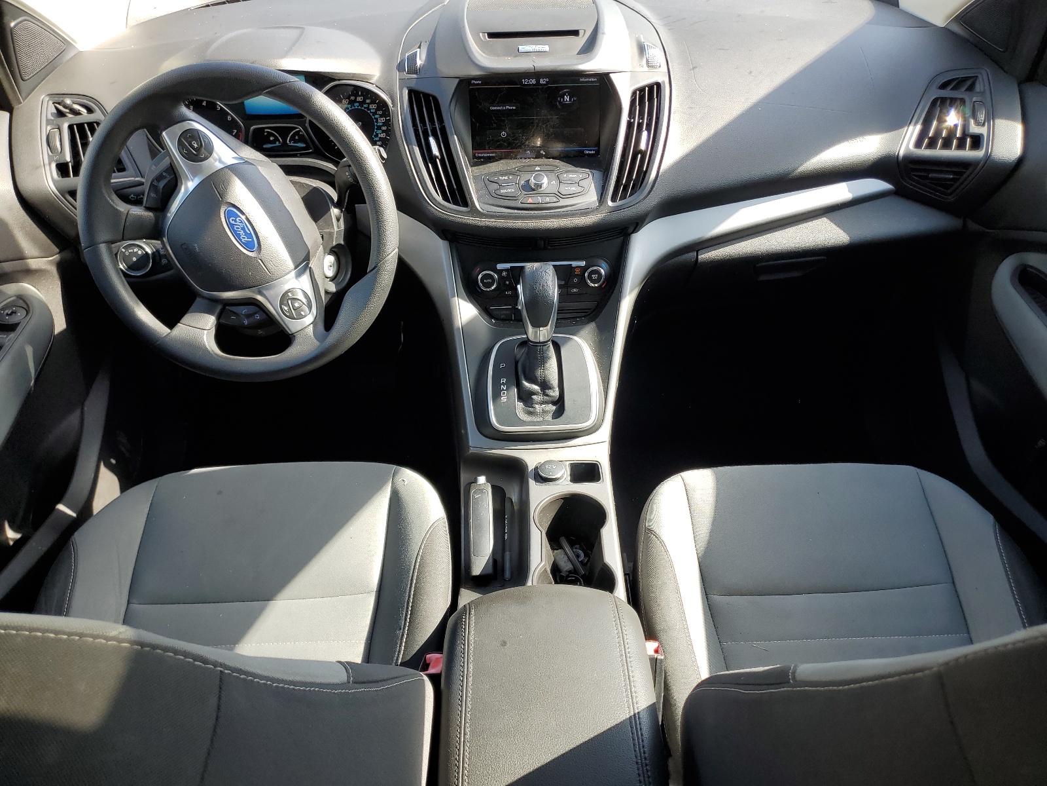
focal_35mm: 26
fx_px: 786
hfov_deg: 67.3
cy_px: 393
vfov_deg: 53.1
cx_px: 524
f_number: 1.5
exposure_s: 1/263
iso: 50
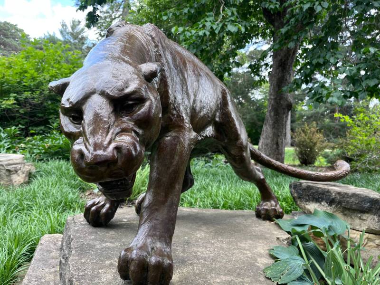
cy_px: 142
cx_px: 190
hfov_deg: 67.3
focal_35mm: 26
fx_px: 285
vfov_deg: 53.1
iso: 50
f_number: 1.6
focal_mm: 5.1
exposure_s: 1/331
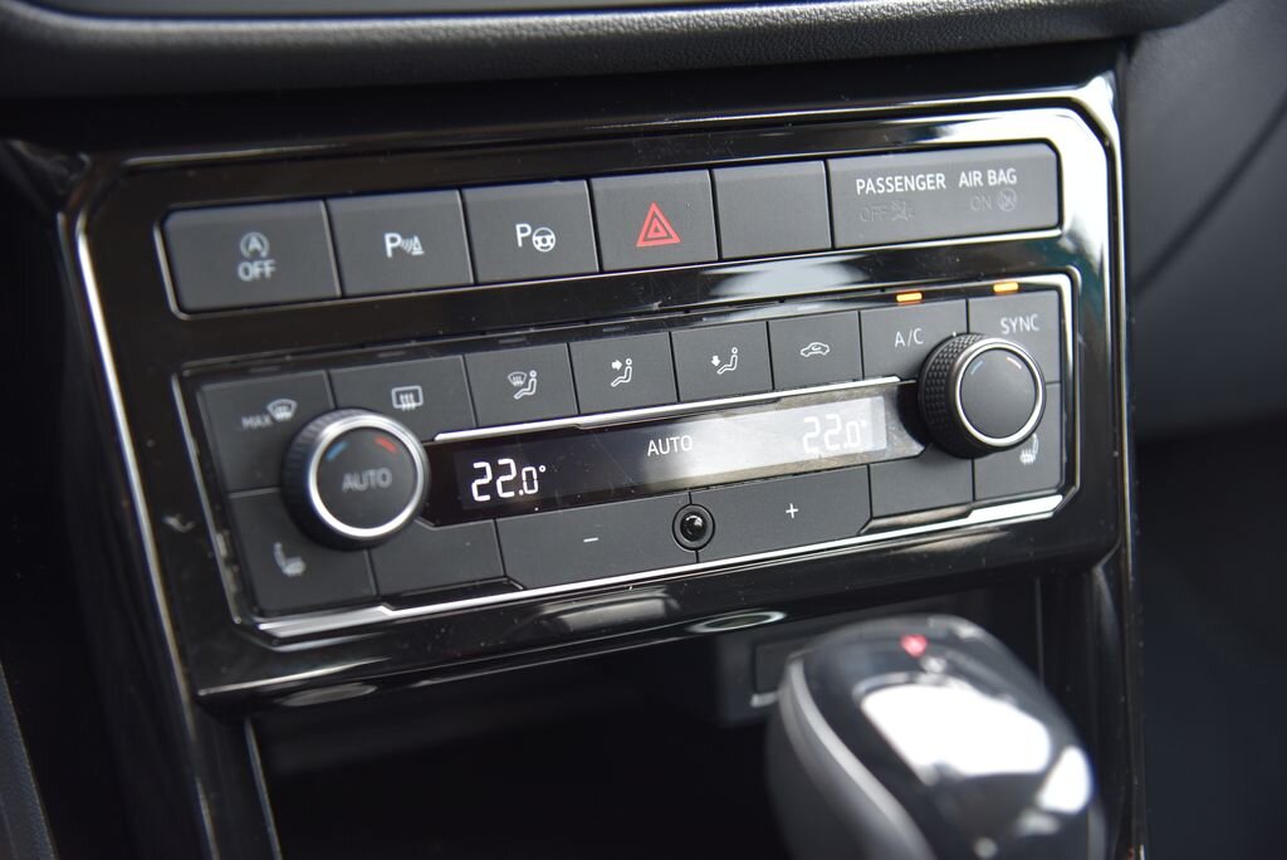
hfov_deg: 32.4
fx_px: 2218
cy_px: 430
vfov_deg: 21.9
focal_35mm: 62
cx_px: 644
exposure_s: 1/60
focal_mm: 62
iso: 500
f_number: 4
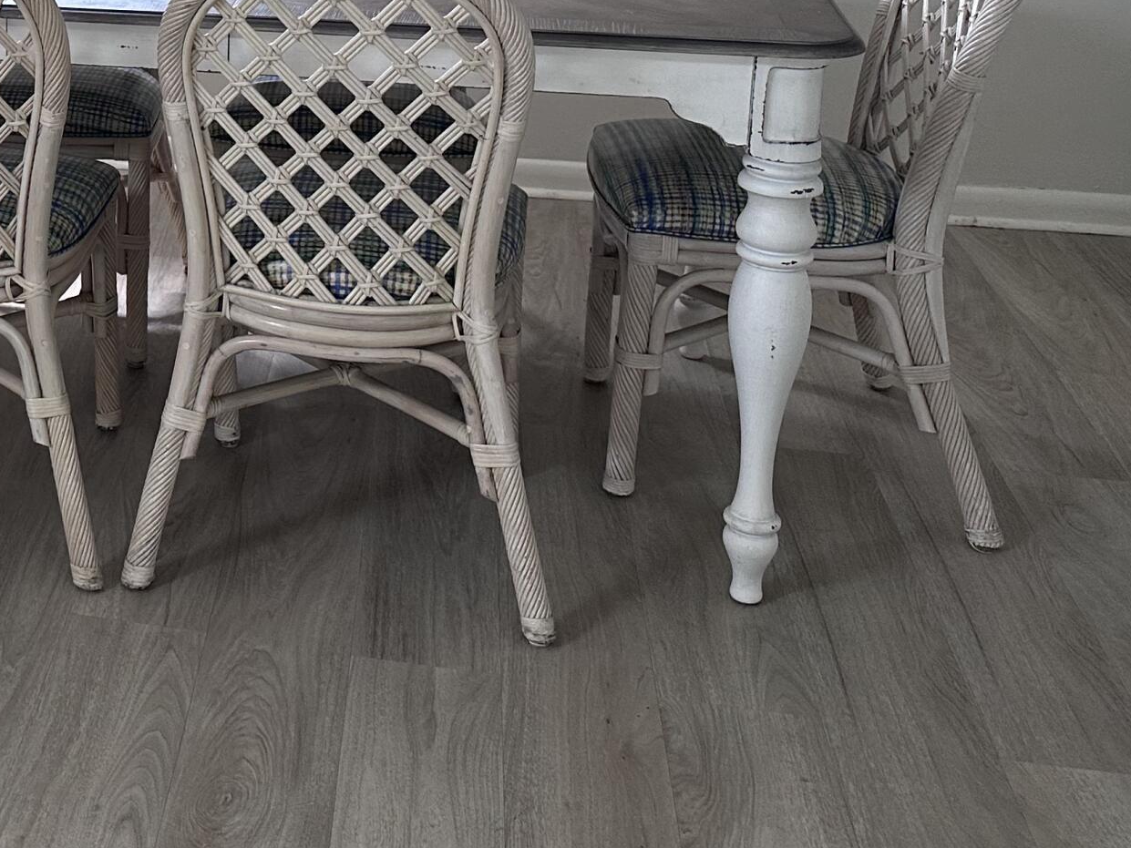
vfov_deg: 24.0
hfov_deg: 30.3
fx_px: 1895
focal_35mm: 58
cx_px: -69
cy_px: -14
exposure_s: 1/60
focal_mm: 6.86
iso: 200
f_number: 1.78
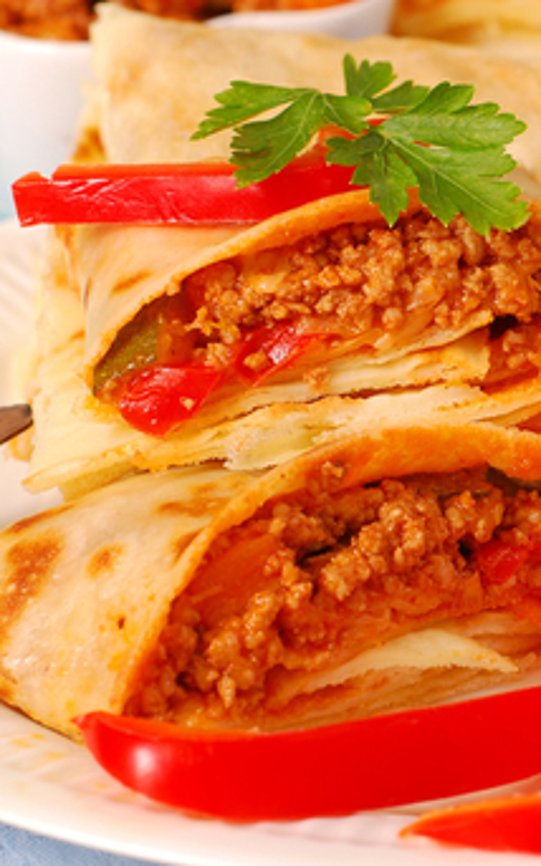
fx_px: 3165
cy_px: 412
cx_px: 584
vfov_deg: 15.6
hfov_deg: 9.7
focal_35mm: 134
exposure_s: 1/100
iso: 200
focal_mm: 50
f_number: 7.1
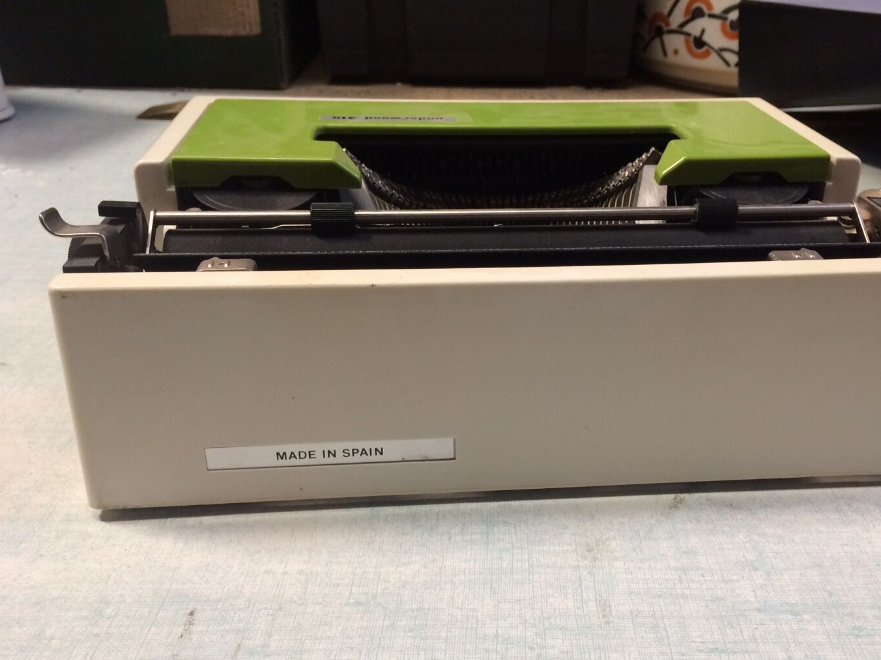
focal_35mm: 35
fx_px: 891
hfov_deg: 52.4
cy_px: 398
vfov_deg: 40.5
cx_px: 508
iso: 80
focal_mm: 4.15
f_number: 2.2
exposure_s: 1/33
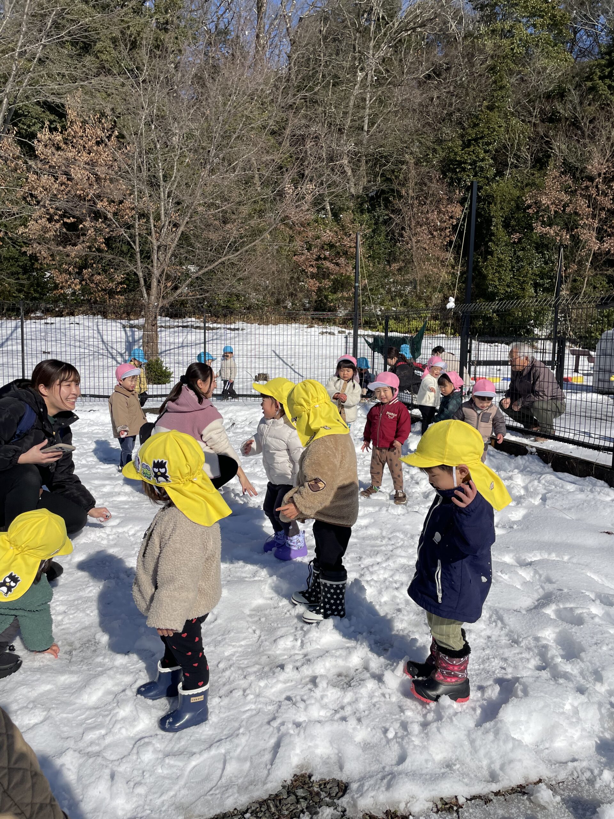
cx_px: 307
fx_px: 615
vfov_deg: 67.3
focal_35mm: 26
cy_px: 410
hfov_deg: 53.1
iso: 32
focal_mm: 4.2
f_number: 1.6
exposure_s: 1/9804
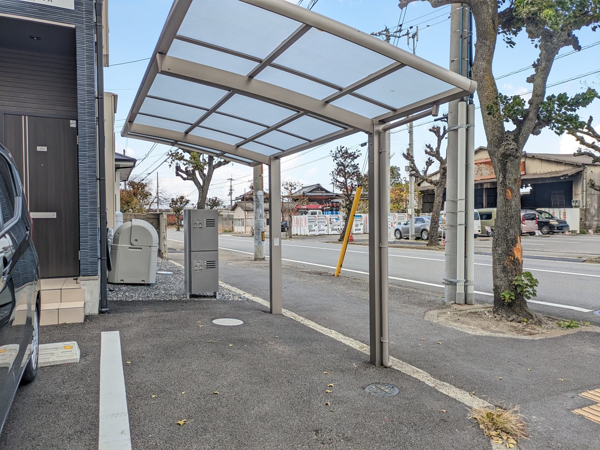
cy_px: 225
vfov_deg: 54.9
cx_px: 300
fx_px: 433
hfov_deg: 69.4
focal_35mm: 25
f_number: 1.89
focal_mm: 5.43
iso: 59
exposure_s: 1/697
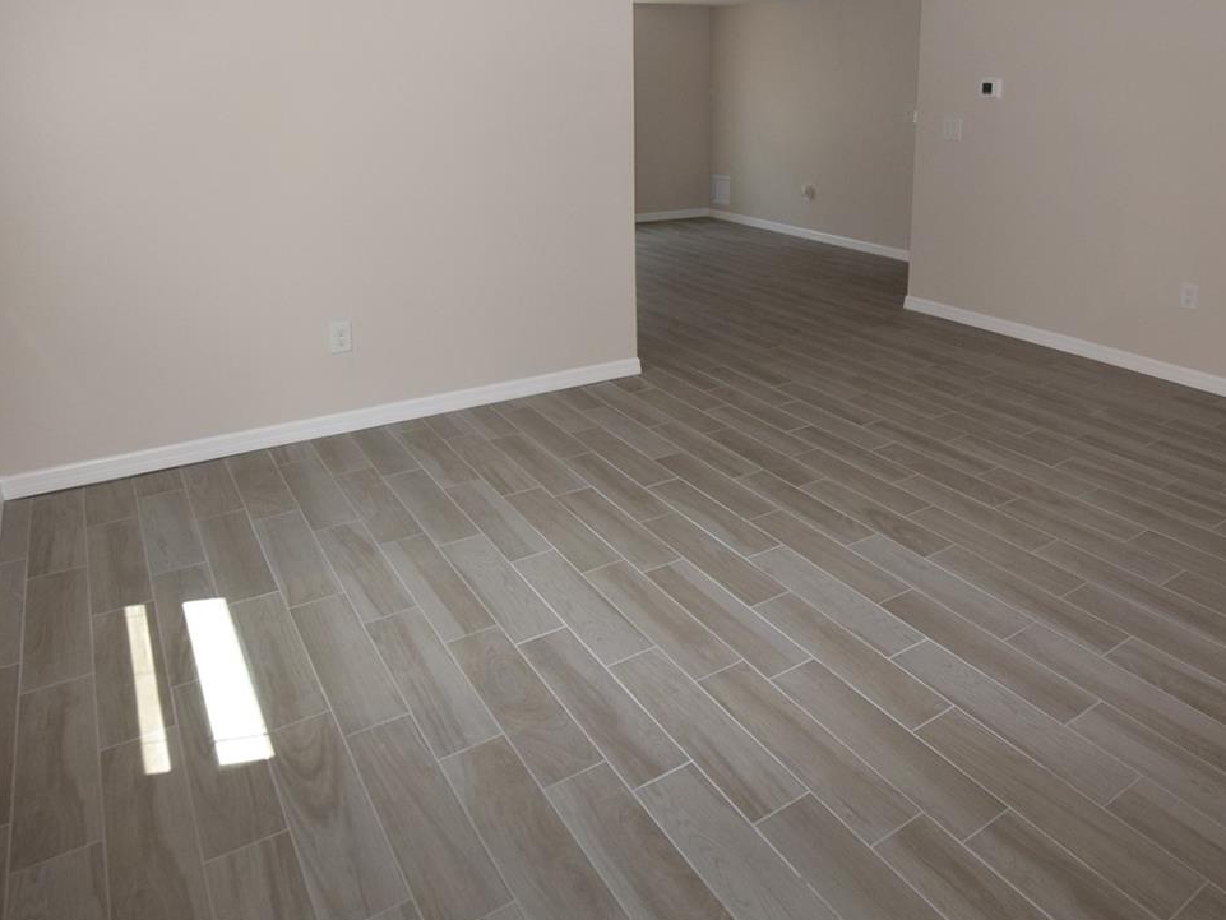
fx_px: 850
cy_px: 262
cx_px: 730
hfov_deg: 70.9
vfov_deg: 54.9
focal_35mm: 24
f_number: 5.6
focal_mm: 10
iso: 720
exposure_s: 1/125
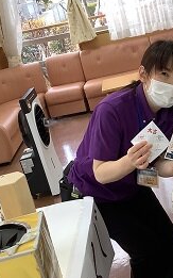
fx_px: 476
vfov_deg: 32.4
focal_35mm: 63
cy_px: 118
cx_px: 174
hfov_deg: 20.0
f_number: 2.4
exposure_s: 1/60
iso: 50
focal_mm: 3.3
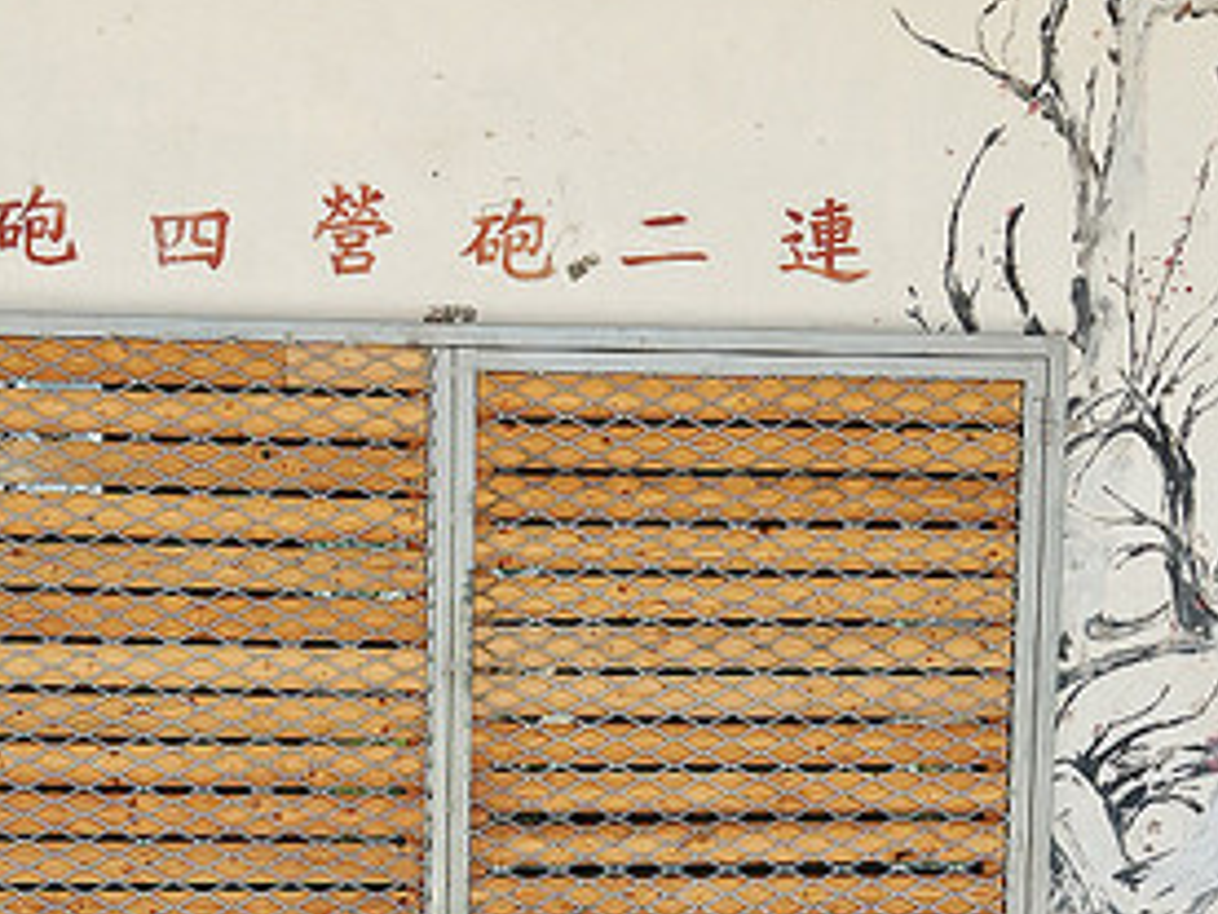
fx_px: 2041
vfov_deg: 24.1
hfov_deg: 33.1
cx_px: 450
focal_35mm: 58
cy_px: 927
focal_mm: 3.87
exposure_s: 1/475
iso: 100
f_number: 2
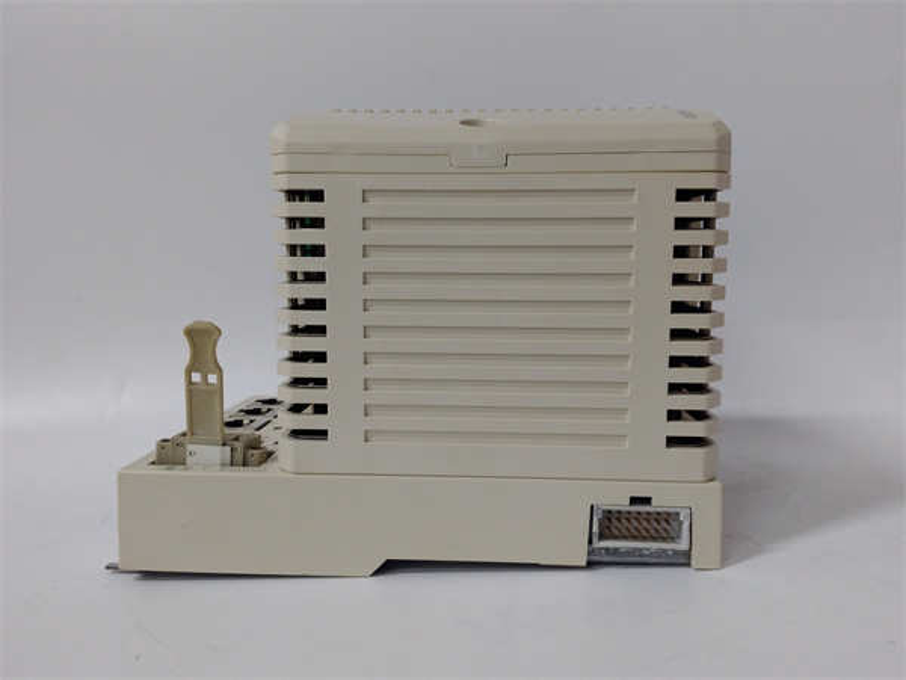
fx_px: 707
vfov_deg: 51.4
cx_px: 453
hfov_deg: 65.3
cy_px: 340
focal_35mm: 27
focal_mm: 3.79
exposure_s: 1/33
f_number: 2
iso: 285
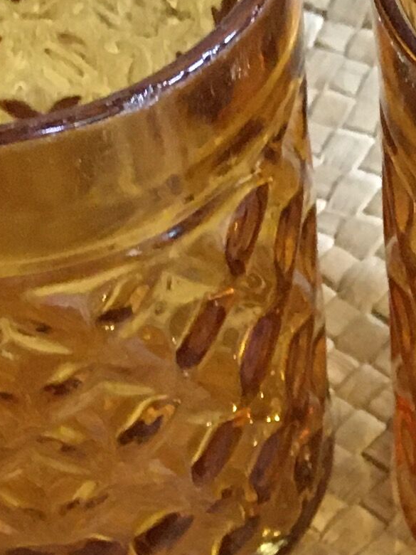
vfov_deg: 12.0
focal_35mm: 150
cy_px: 1031
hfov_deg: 9.8
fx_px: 2404
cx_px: 422
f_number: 2.2
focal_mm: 4.15
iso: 250
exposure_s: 1/33
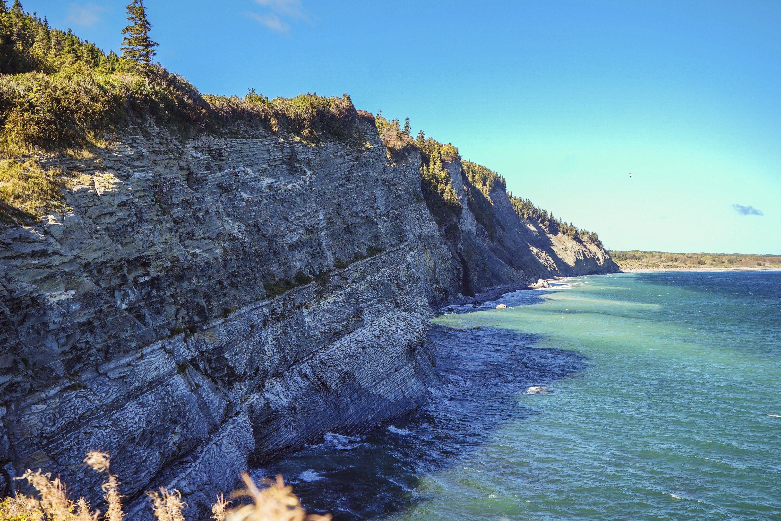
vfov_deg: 31.2
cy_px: 259
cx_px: 401
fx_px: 933
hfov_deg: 45.4
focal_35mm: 43
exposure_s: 1/160
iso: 50
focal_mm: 36
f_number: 5.6
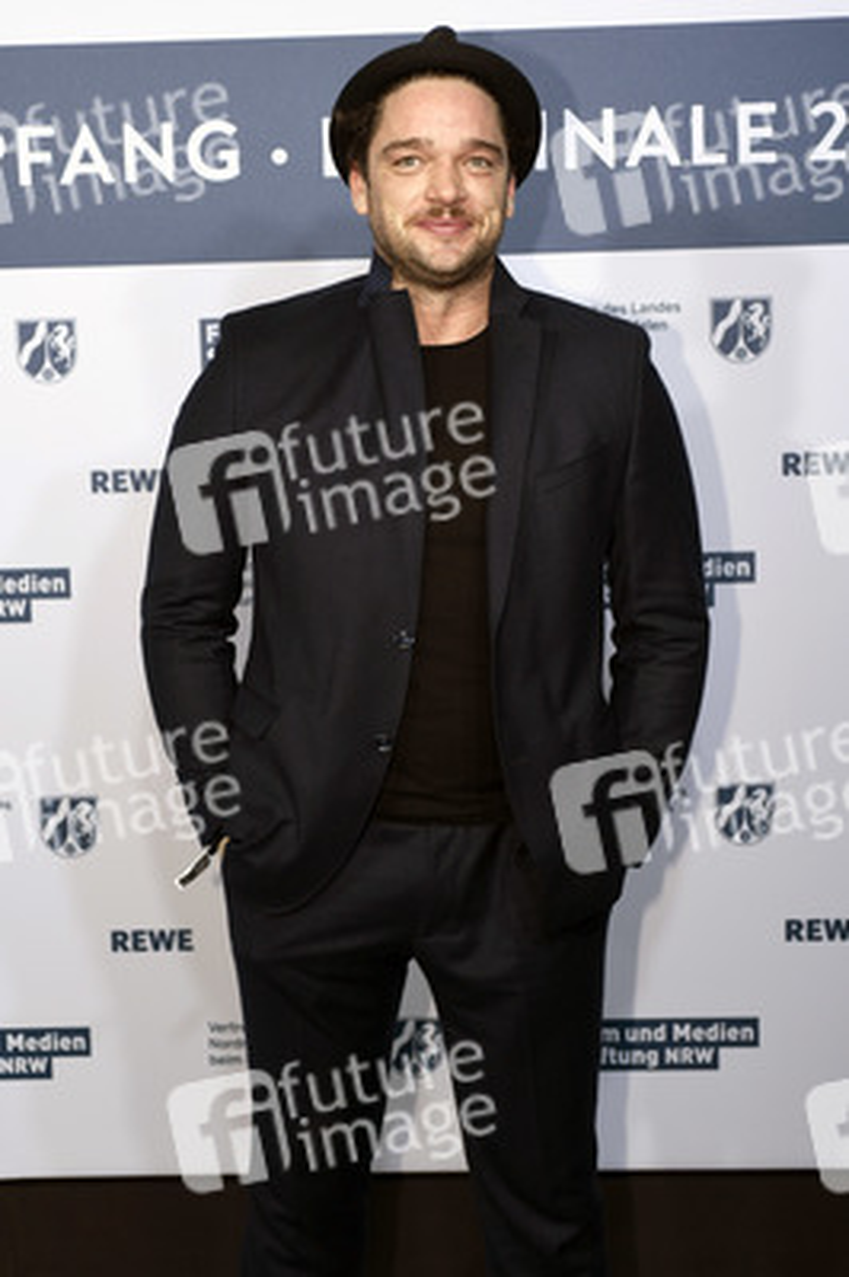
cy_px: 638
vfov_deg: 38.2
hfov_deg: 25.9
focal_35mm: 52
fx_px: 1843
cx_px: 424
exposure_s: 1/400
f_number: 4
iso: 800
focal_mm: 52
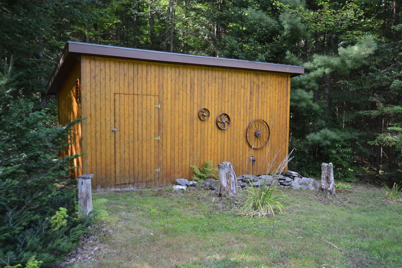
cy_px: 134
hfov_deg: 61.9
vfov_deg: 43.6
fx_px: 335
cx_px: 201
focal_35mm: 30
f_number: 5.6
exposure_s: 1/125
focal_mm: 20
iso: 400
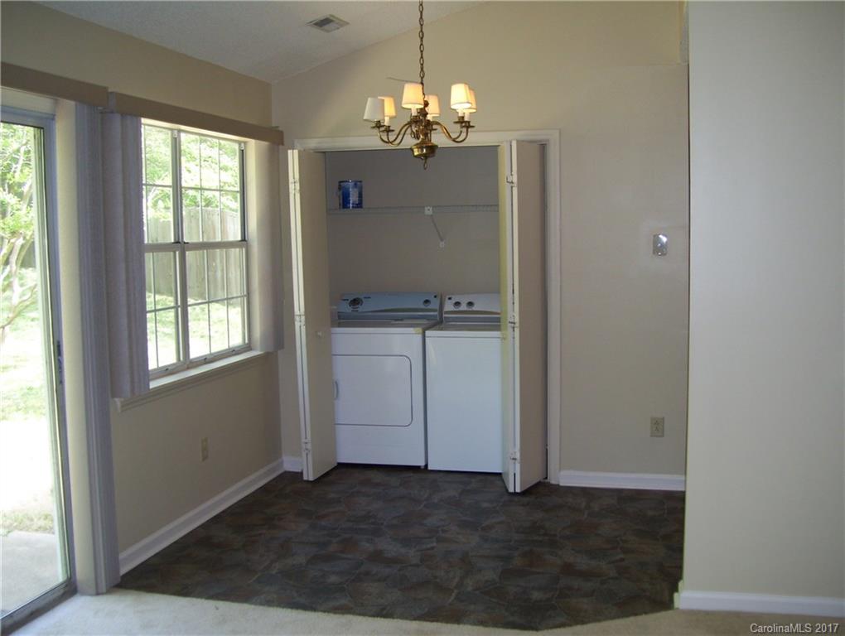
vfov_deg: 39.7
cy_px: 318
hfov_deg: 51.3
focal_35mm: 36
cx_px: 422
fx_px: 880
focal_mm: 6
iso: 100
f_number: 2.7
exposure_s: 1/60
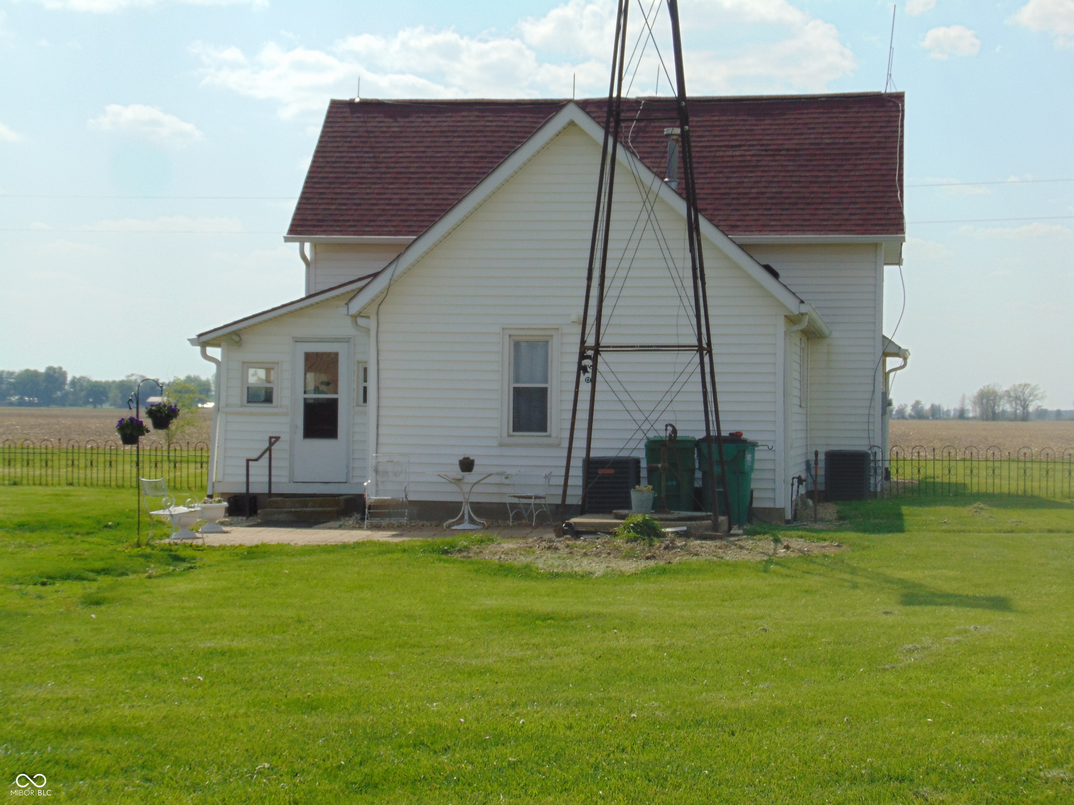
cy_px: 402
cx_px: 537
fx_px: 2203
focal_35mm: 71
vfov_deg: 20.7
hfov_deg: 27.4
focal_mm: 12.8
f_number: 9.6
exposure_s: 1/250
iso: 80
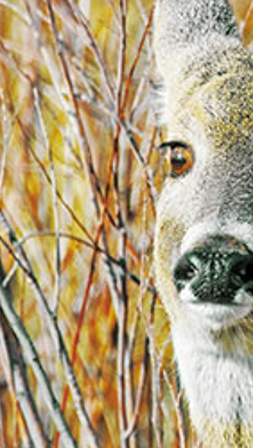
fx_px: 26197
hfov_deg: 0.6
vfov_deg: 1.0
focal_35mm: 2201
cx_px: 395
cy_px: 153
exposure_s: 1/1250
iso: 1400
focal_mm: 1050
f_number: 12
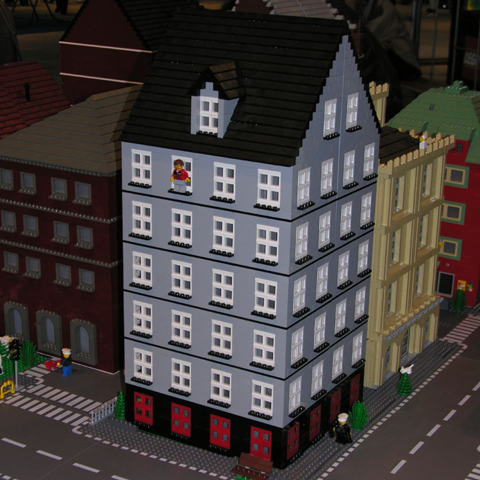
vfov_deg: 25.3
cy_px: 264
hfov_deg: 25.4
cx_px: 246
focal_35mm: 68
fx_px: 1067
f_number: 3.1
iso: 50
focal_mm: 13.8
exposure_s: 1/60.1
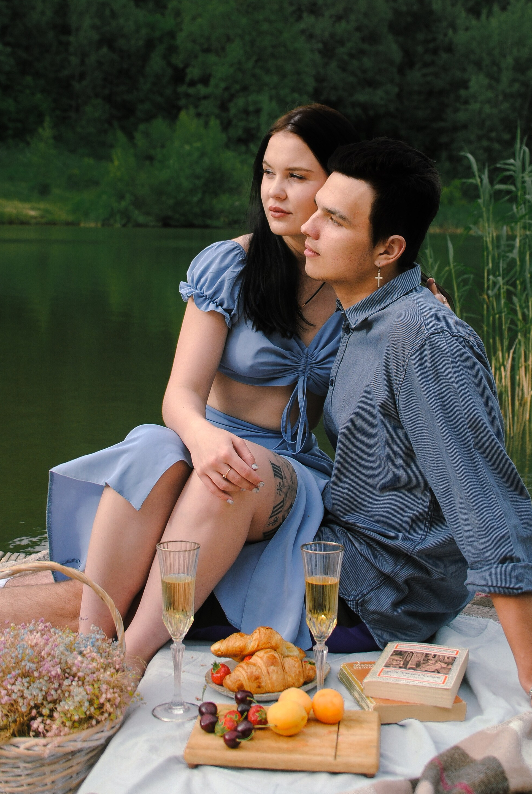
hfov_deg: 23.6
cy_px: 284
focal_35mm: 58
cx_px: 281
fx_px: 1275
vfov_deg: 34.4
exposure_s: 1/320
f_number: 4
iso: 100
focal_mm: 29
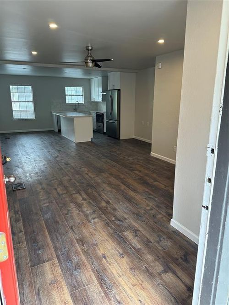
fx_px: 212
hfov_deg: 56.8
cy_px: 152
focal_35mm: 24
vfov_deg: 71.6
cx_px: 114
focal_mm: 6.86
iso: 200
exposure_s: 1/120
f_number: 1.78
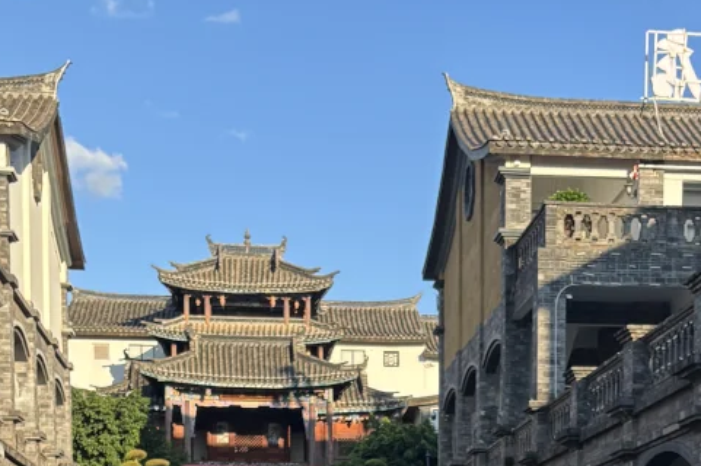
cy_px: 703
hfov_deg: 25.0
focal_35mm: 81
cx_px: 439
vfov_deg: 15.5
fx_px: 1576
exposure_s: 1/1178
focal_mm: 5.96
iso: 50
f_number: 1.6
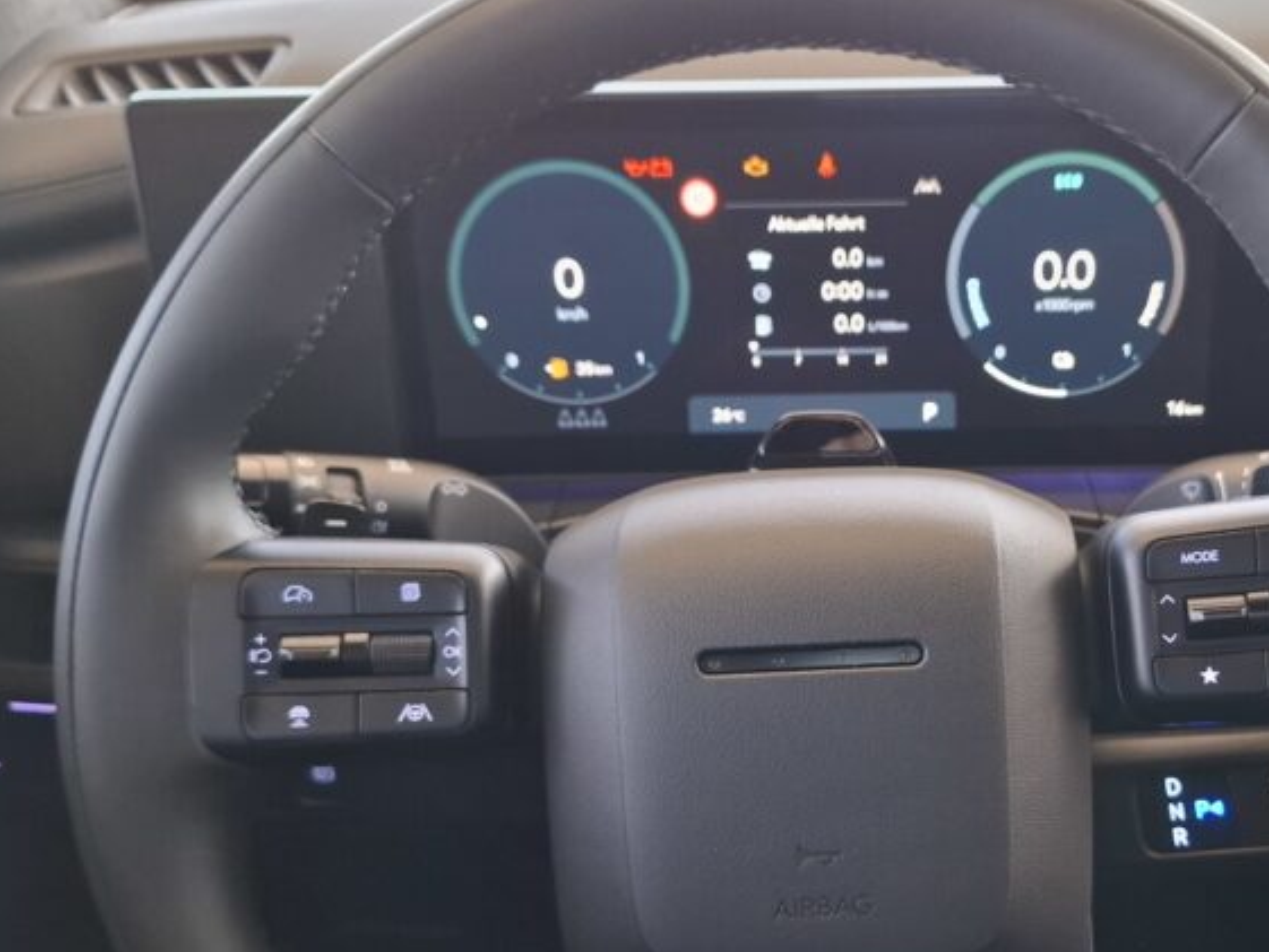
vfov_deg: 33.8
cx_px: 862
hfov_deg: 44.0
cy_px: 685
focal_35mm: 42
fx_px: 1540
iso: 250
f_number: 1.8
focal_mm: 5.54
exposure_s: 1/50
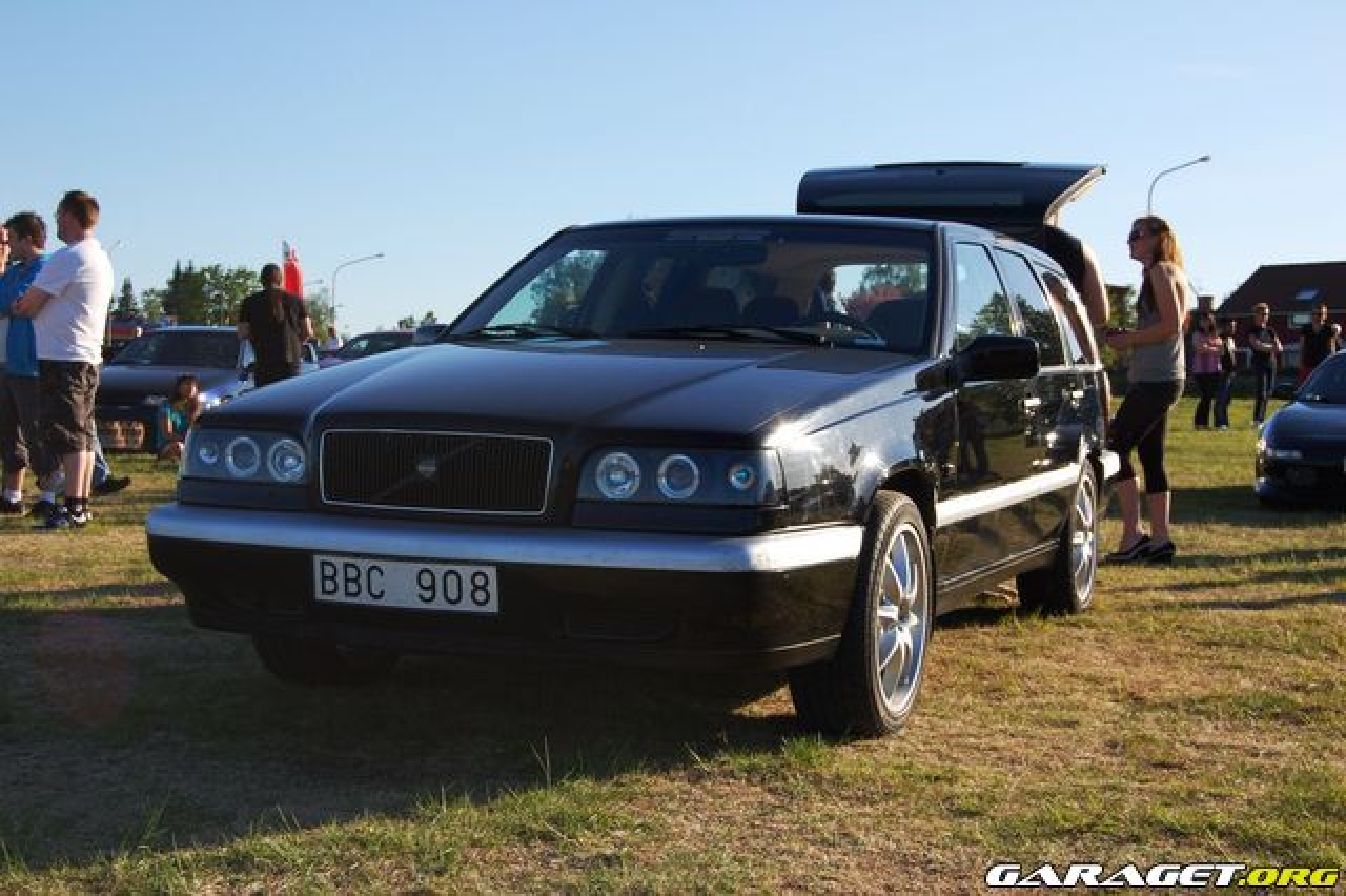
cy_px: 448
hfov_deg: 37.9
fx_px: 1962
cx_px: 673
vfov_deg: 25.7
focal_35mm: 52
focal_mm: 35
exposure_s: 1/320
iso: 200
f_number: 9
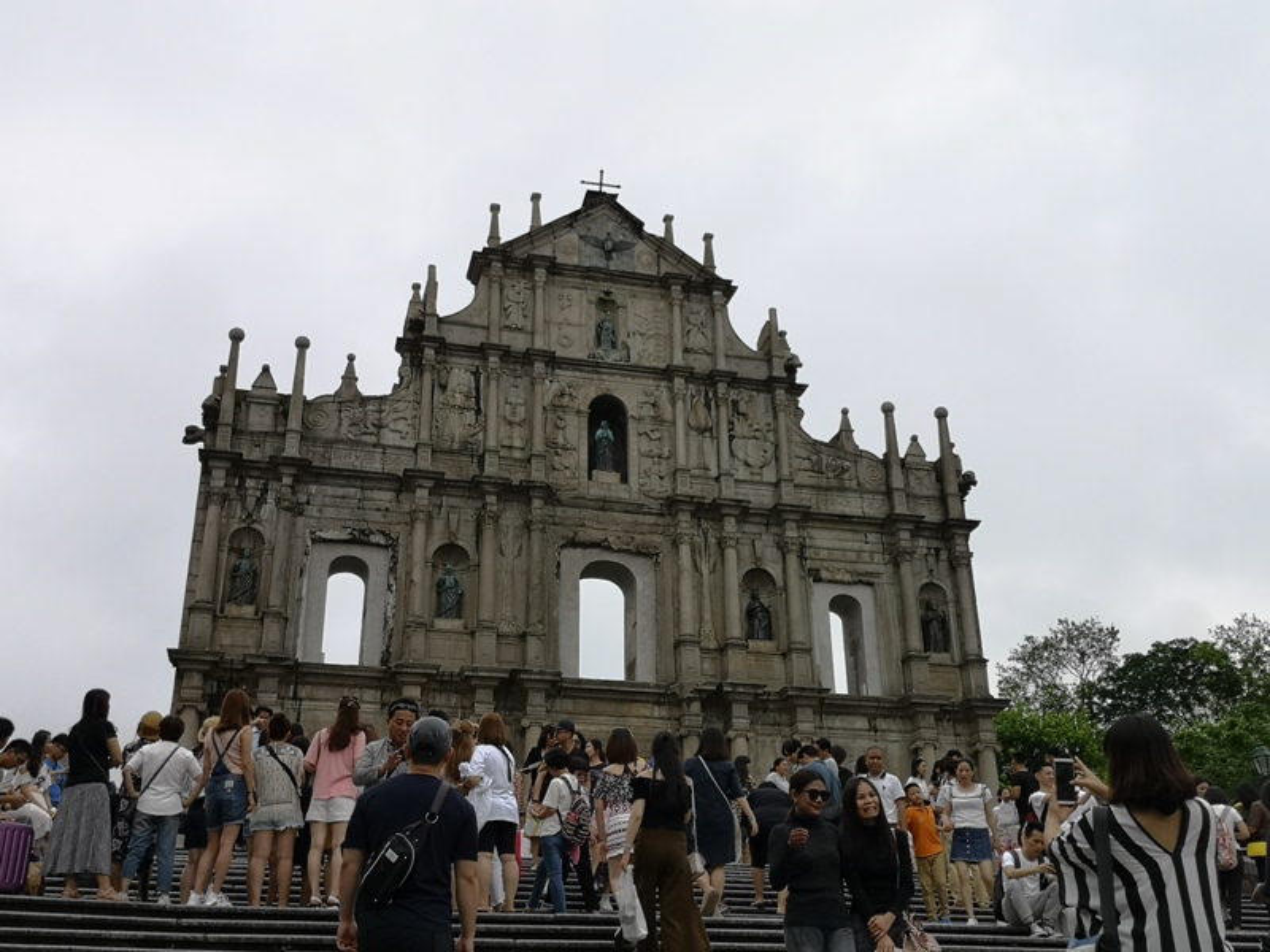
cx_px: 635
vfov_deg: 37.7
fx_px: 1394
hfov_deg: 49.0
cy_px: 476
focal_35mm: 38
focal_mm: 3.95
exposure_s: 1/1050
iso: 50
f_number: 1.8
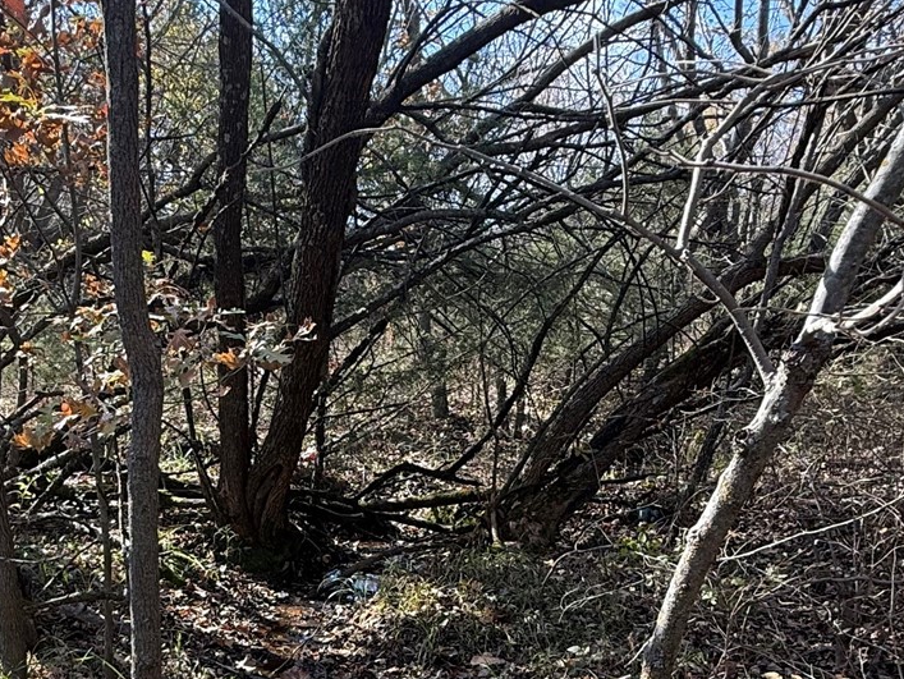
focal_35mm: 38
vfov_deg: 35.5
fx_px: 993
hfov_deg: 48.1
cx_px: 302
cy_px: 610
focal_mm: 2.22
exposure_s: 1/173
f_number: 2.2
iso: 50
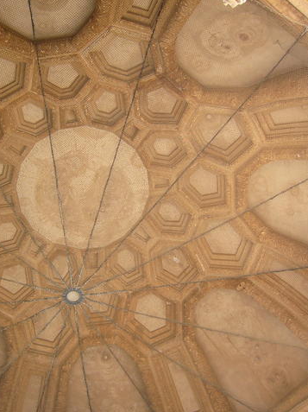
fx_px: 558
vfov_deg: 40.5
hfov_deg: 30.4
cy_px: 206
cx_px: 86
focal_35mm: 47
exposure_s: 1/40
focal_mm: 5.8
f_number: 2.8
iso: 100
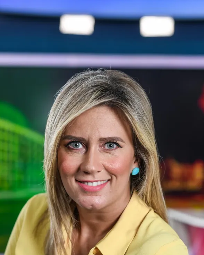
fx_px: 551
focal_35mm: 73
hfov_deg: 21.0
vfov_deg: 25.7
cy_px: 193
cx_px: 90
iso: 200
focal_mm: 50
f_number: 2.8
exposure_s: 1/200
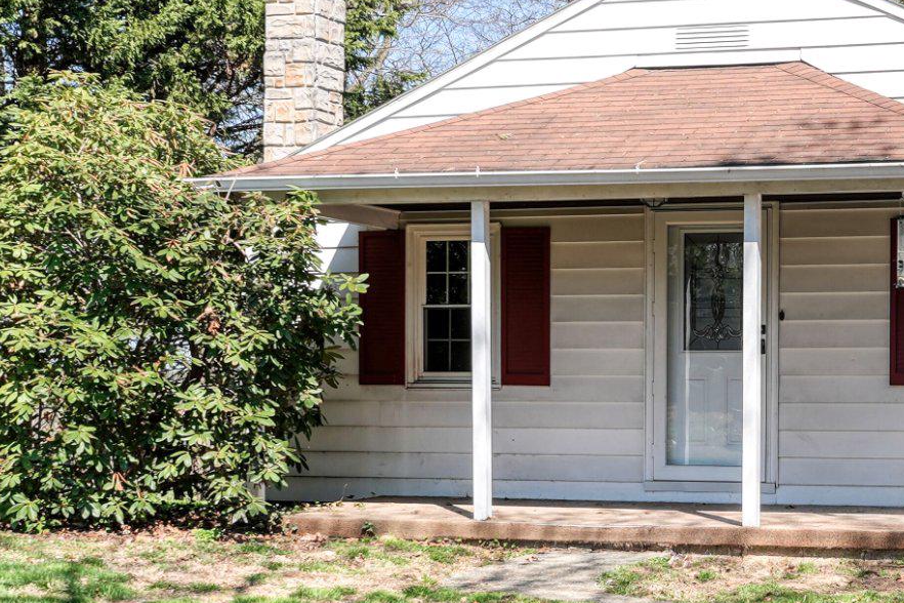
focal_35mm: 79
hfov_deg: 25.0
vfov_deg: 17.2
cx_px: 803
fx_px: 1984
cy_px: 429
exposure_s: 1/160
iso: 100
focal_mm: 34
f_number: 9
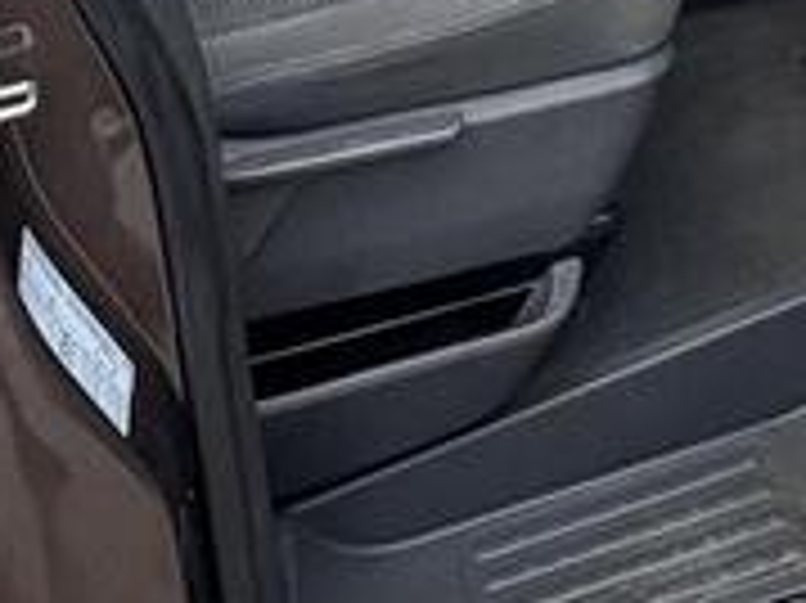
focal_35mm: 70
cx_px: 626
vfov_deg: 17.6
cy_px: -428
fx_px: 1629
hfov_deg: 27.3
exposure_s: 1/99
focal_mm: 2.22
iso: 100
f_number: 2.2
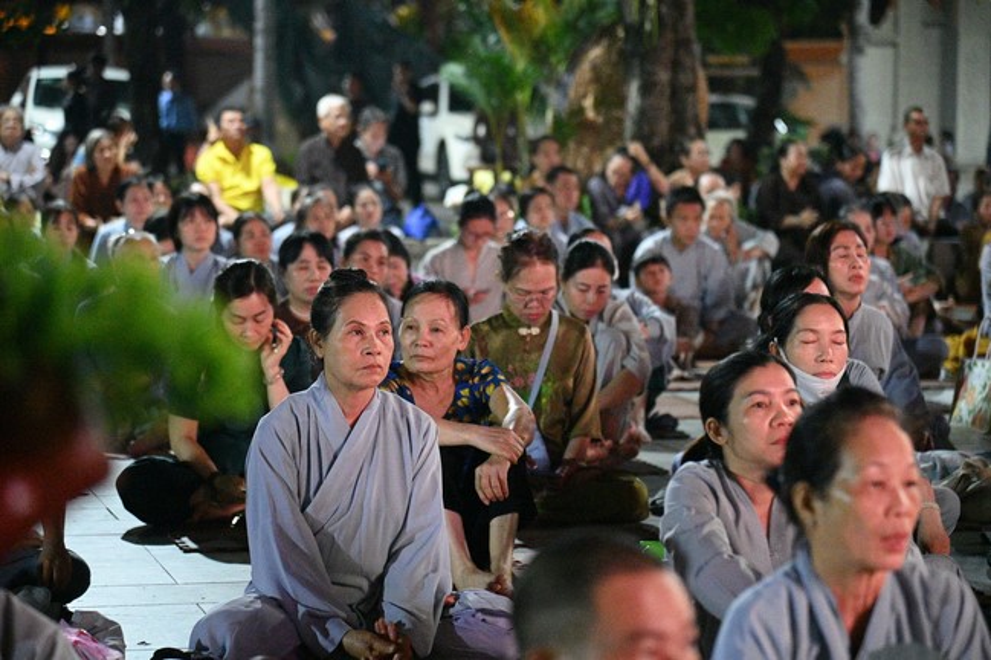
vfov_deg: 11.4
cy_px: 330
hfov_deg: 17.1
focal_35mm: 120
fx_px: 3302
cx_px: 496
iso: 32000
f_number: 4.5
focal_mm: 120
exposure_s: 1/200
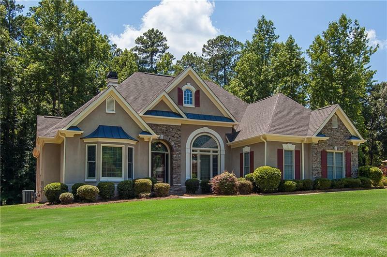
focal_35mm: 36
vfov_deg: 36.8
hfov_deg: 53.2
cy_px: 128
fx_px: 386
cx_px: 194
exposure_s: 1/500
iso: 200
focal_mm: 24
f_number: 8
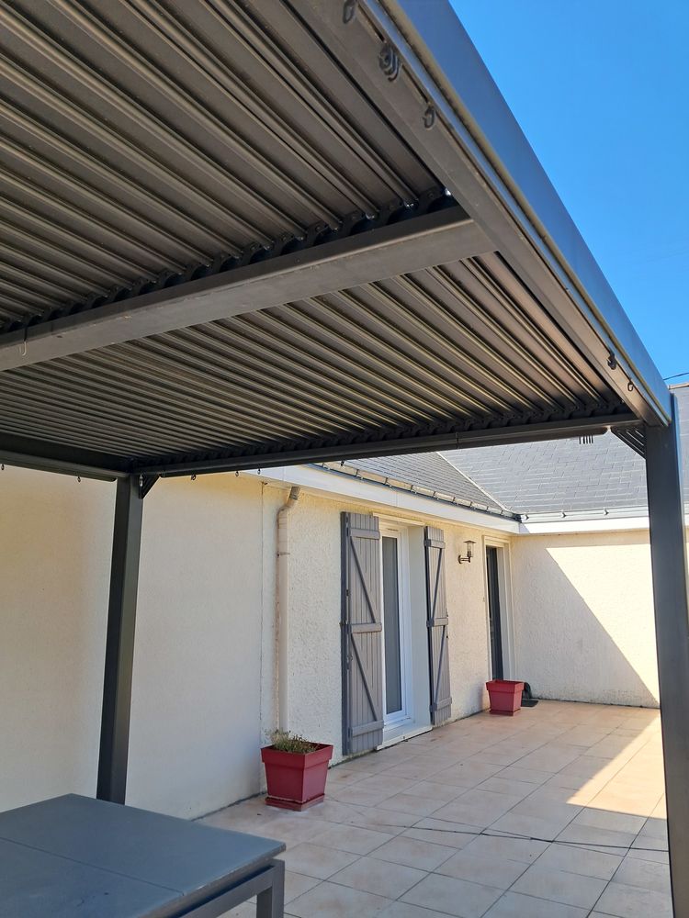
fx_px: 717
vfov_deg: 65.3
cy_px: 459
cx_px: 344
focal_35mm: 27
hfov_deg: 51.4
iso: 50
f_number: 1.8
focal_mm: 4
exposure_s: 1/291
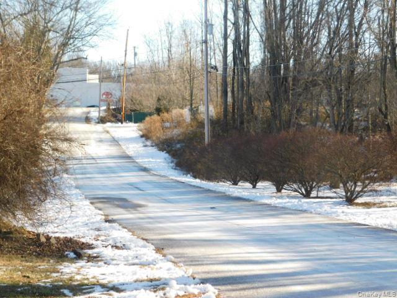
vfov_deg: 18.4
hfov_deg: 24.4
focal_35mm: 80
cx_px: 198
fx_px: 917
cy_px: 149
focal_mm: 14.2
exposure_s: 1/200
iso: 125
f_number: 4.4
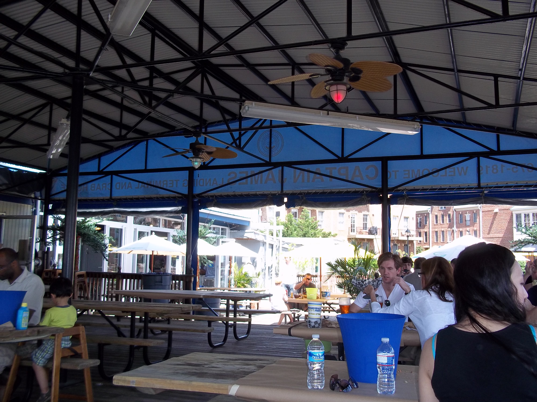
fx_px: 558
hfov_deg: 51.4
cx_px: 268
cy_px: 201
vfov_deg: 39.7
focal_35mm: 36
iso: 100
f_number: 3.1
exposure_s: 1/250
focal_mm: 6.5
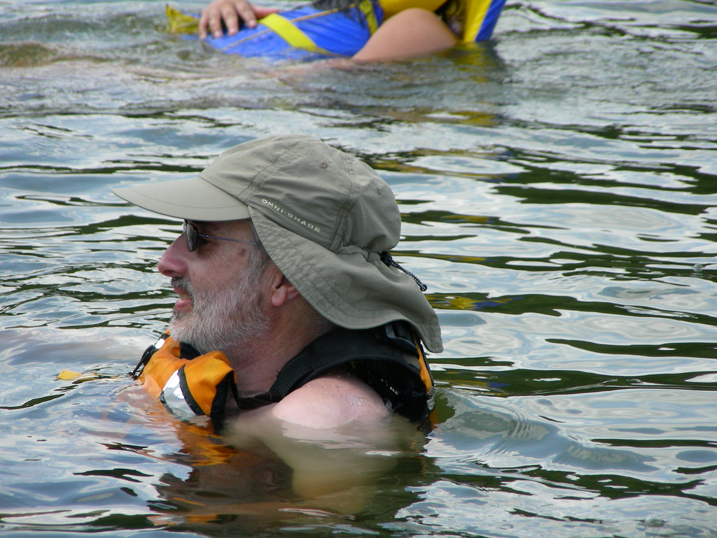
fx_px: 5572
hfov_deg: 7.4
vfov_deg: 5.5
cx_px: 358
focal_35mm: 269
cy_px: 269
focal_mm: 44.8
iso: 50
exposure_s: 1/356
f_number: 4
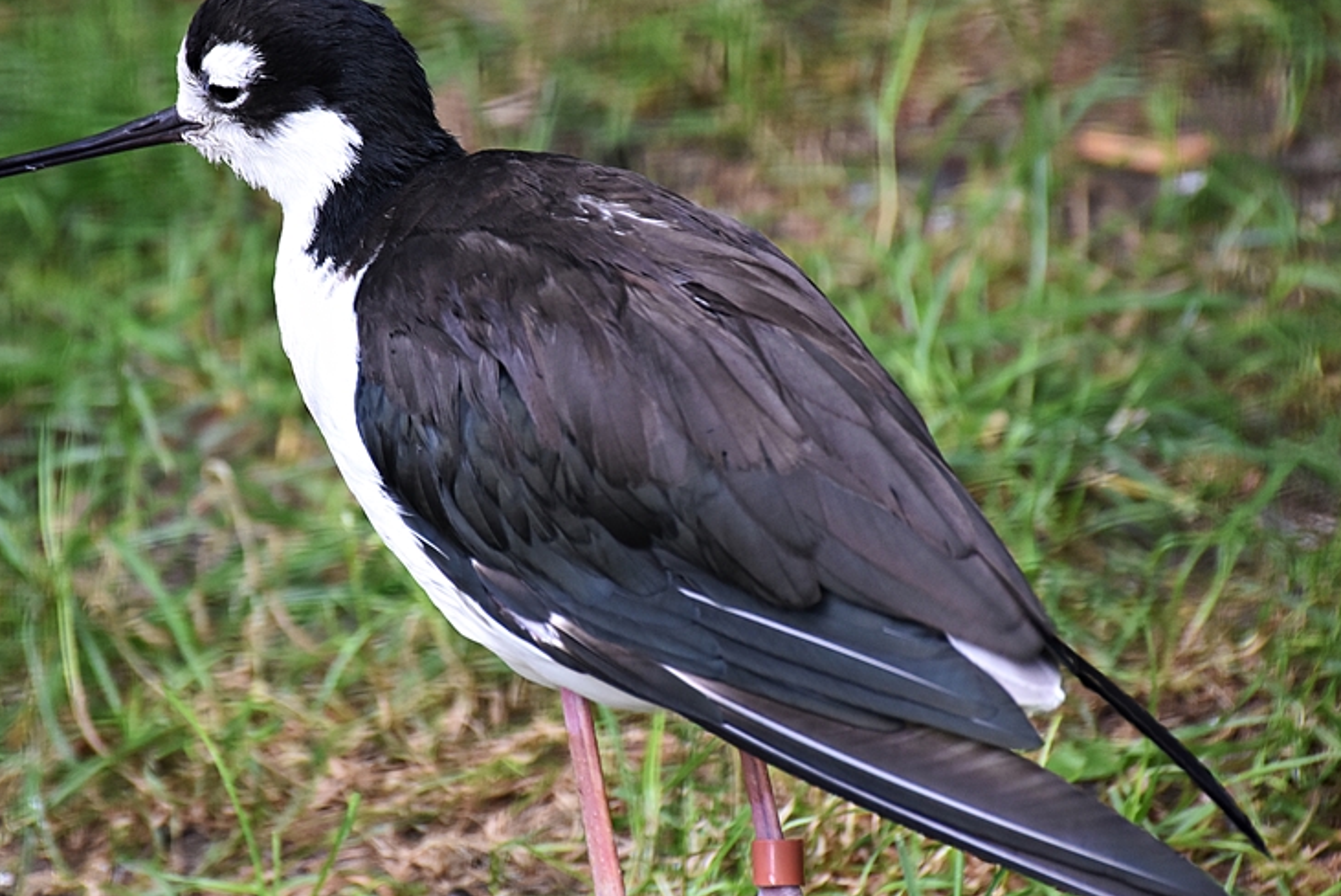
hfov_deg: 7.0
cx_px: 503
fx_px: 10955
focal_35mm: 294
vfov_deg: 4.7
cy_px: 300
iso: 800
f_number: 5.6
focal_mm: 140
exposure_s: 1/160
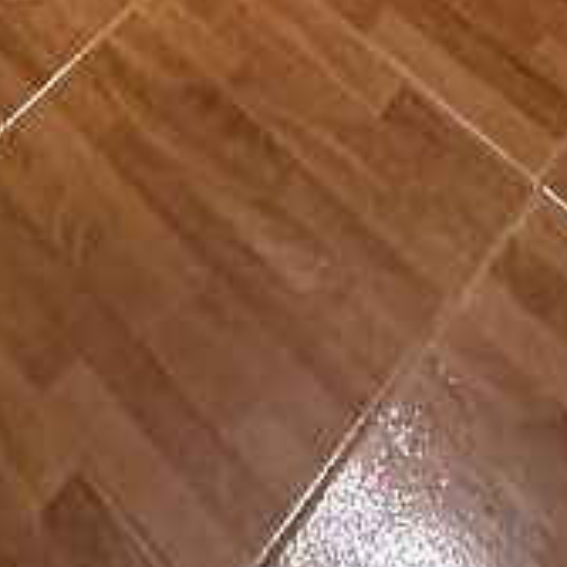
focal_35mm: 89
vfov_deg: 10.7
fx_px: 1649
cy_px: -1228
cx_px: 251
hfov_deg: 19.5
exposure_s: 1/34
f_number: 2.2
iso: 1000
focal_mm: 2.22
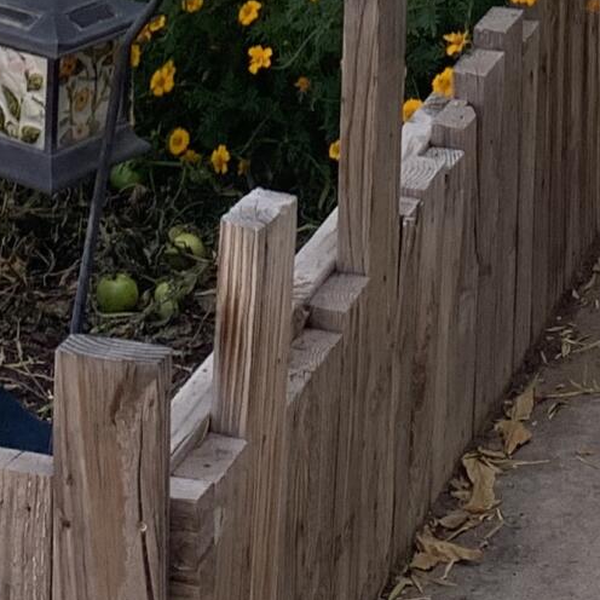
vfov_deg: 11.3
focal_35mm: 139
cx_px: 227
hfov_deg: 12.6
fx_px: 2726
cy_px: -599
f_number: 1.8
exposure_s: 1/732
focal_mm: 4.25
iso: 25
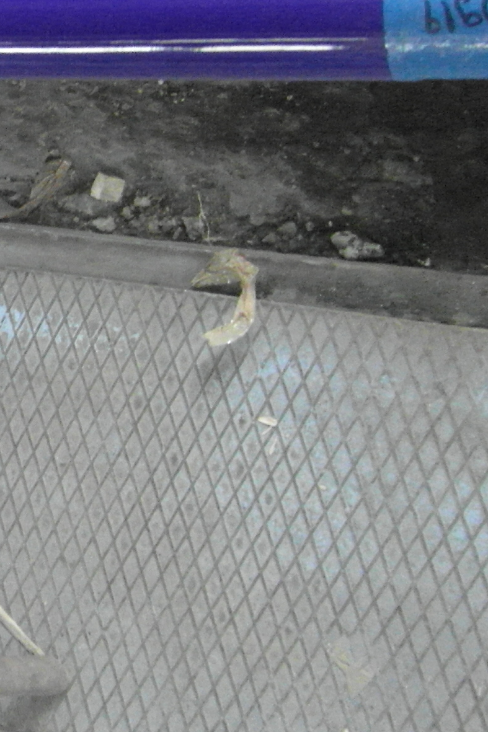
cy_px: 205
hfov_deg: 16.9
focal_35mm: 69
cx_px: -339
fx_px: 1403
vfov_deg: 28.9
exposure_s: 1/30
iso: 640
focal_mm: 4
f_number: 3.2
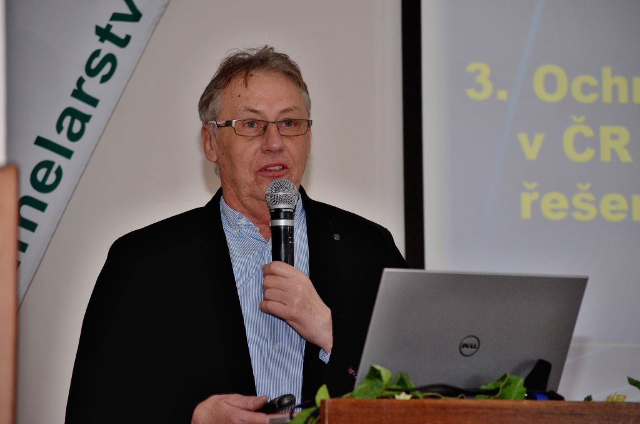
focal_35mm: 150
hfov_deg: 13.7
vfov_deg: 9.1
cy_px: 212
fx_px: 2661
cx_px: 320
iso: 1600
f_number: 4.5
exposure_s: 1/60
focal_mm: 100
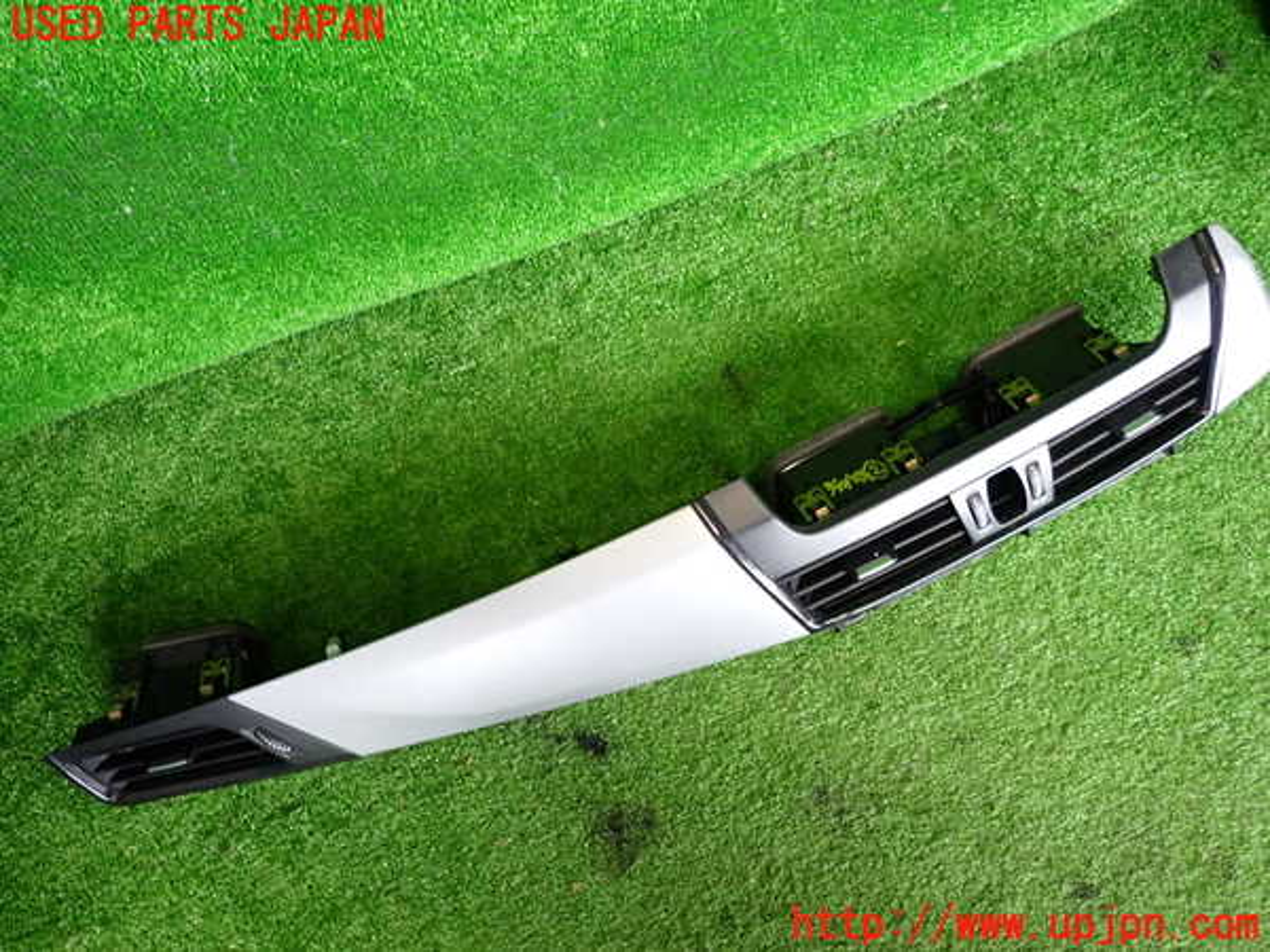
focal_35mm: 25
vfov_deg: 54.9
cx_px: 635
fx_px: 917
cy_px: 476
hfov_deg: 69.4
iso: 200
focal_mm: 4.5
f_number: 2
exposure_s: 1/30
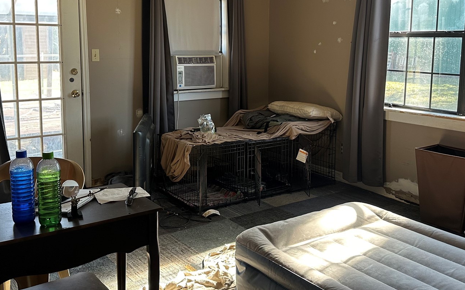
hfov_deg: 51.5
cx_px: 230
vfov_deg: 33.4
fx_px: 482
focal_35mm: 38
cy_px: 107
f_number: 1.78
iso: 160
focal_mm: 6.86
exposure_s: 1/121
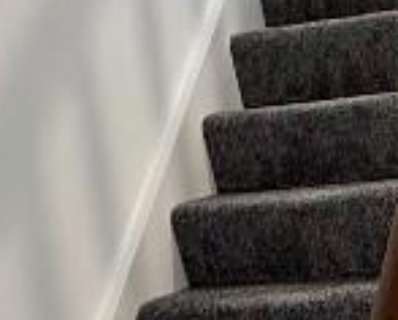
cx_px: 439
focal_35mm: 95
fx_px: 1121
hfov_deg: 19.3
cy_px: 399
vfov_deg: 15.5
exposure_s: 1/100
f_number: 2.2
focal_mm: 2.22
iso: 200
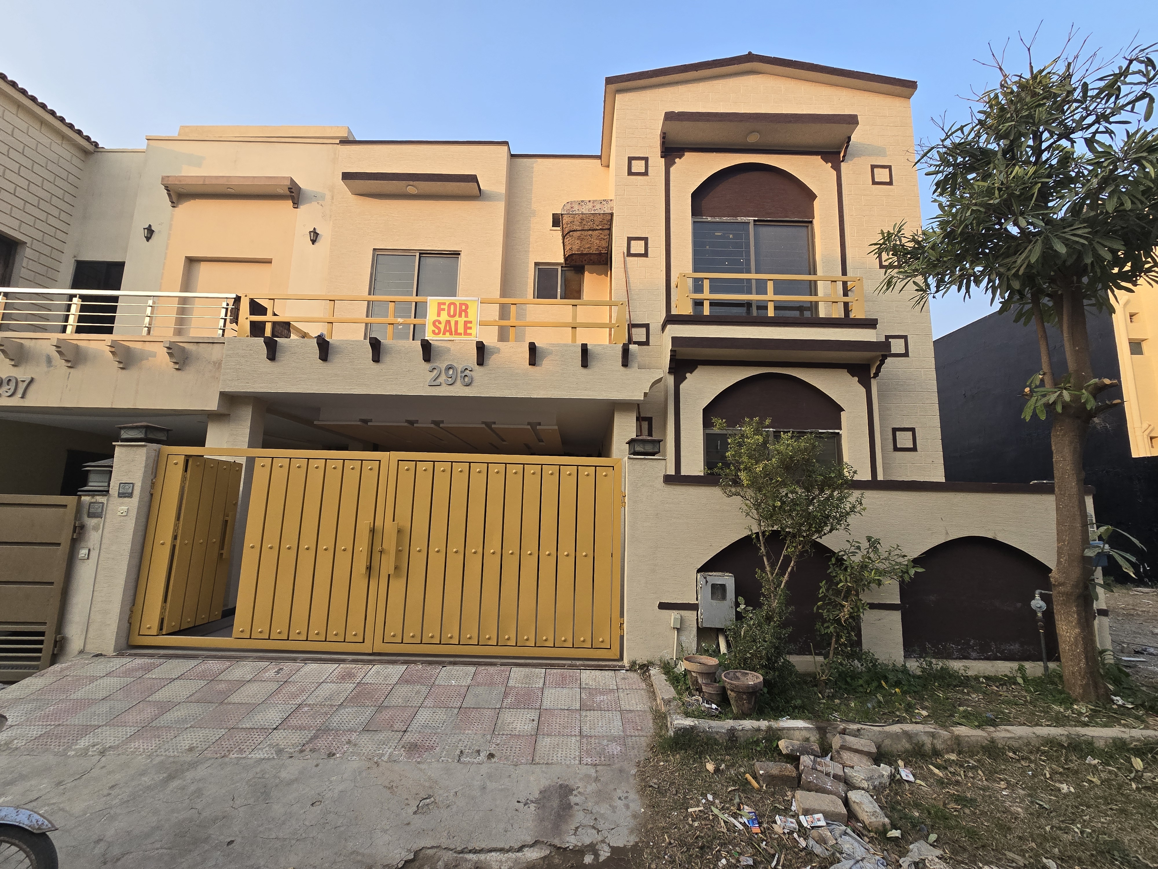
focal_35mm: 13
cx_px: 579
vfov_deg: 89.9
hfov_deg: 106.2
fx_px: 435
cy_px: 434
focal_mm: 2.2
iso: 100
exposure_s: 1/719
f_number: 2.2
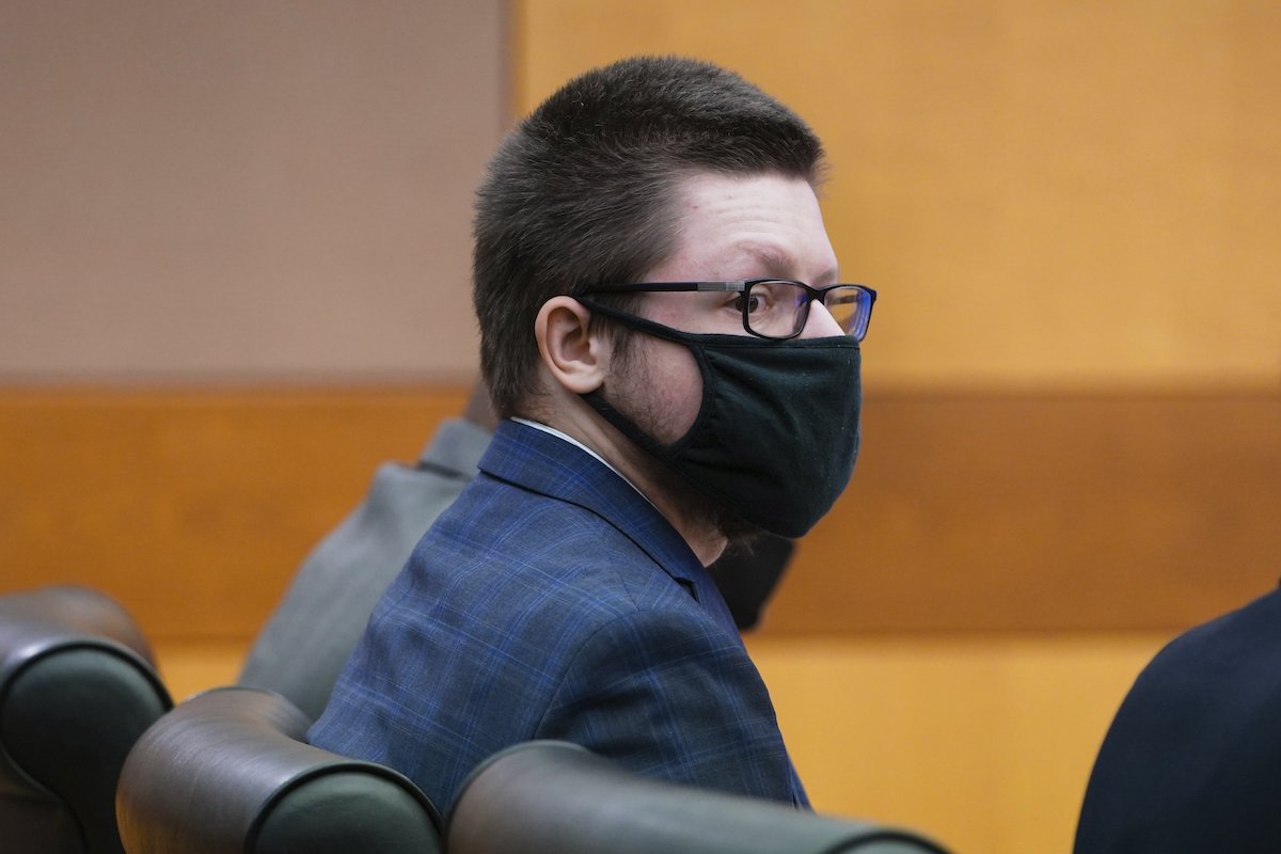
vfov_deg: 6.9
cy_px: 427
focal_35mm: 200
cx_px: 640
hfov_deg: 10.3
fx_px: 7116
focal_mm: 200
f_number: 3.2
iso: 2500
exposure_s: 1/250
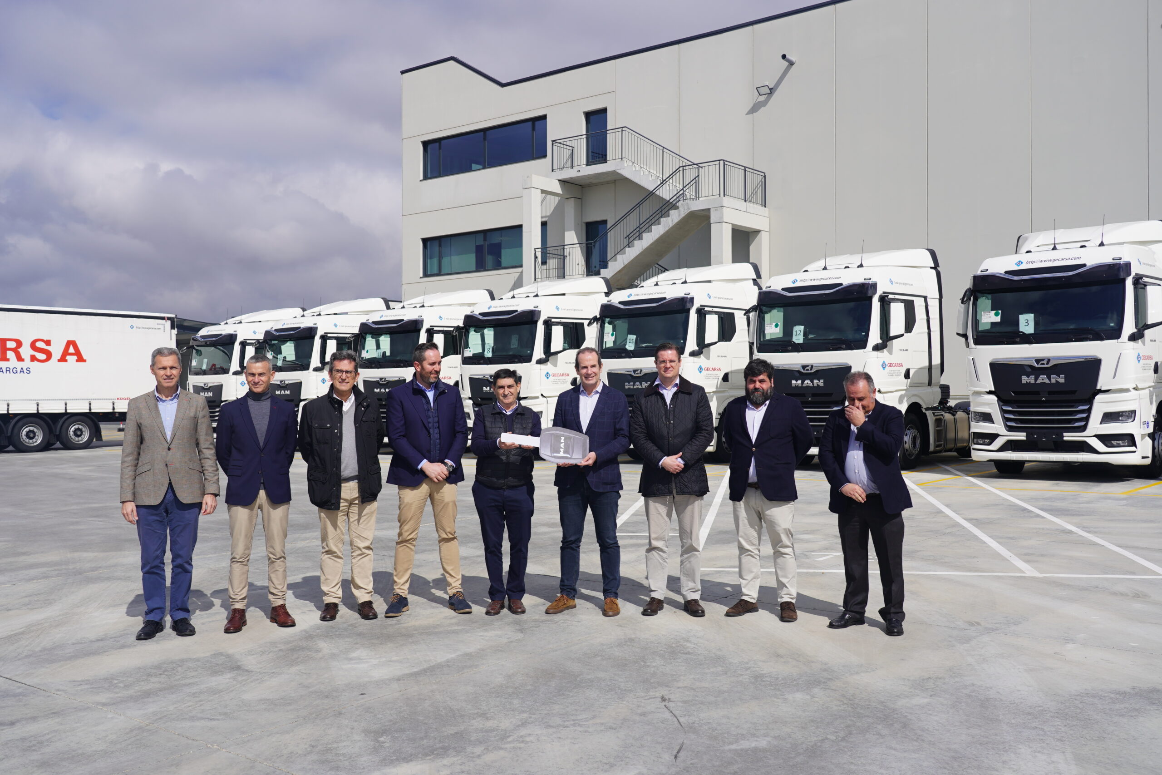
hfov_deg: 58.7
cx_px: 581
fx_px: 1033
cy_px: 388
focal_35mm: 32
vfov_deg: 41.1
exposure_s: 1/1250
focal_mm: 32
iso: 100
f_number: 5
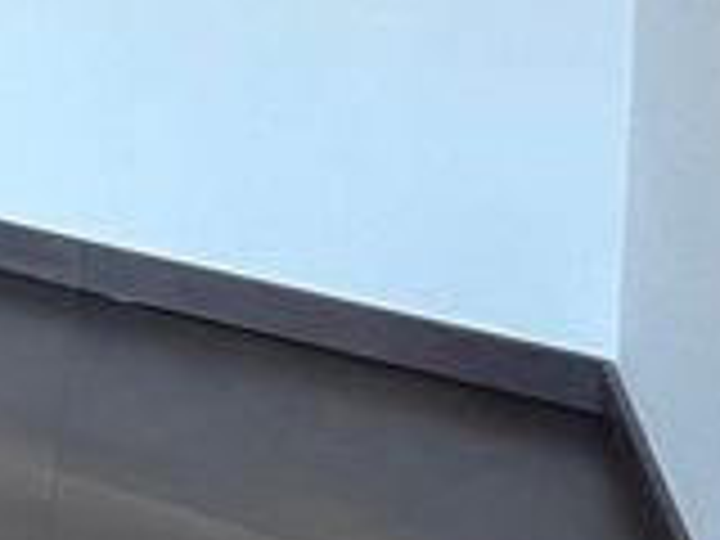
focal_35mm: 83
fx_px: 1726
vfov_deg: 14.6
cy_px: -544
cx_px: -1197
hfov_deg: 13.3
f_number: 1.8
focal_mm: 1.57
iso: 32
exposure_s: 1/217
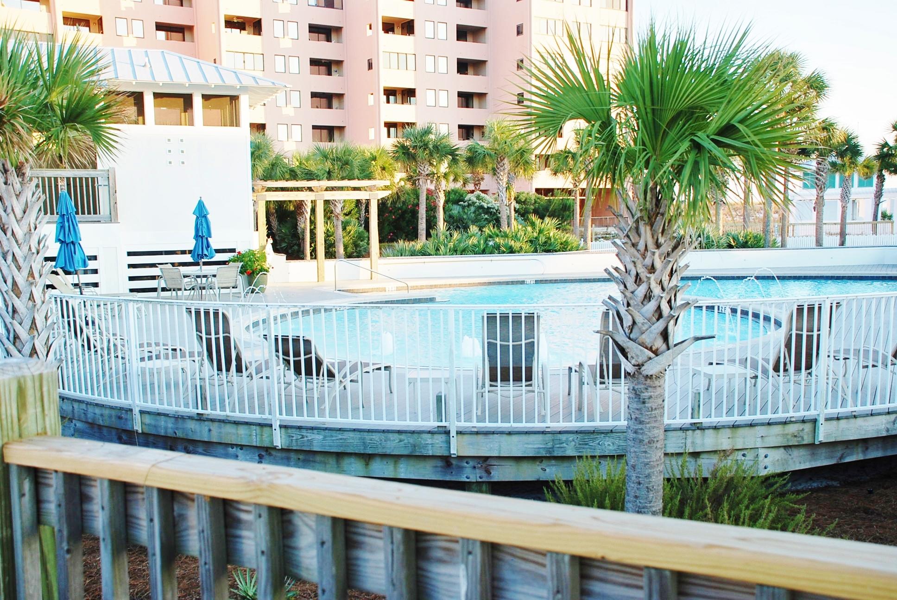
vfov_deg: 37.0
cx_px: 448
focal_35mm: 36
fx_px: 898
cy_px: 300
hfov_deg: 53.1
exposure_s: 1/125
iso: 180
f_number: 5.6
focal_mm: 24
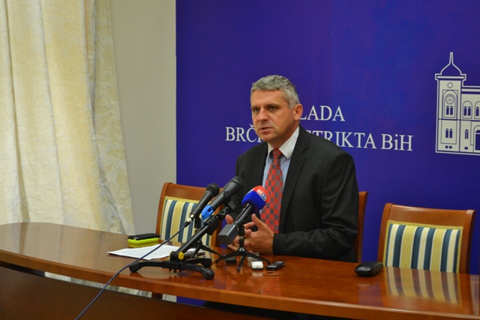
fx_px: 1100
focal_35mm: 82
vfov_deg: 16.6
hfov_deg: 24.6
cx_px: 240
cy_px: 160
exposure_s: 1/20
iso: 400
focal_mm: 55
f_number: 5.6
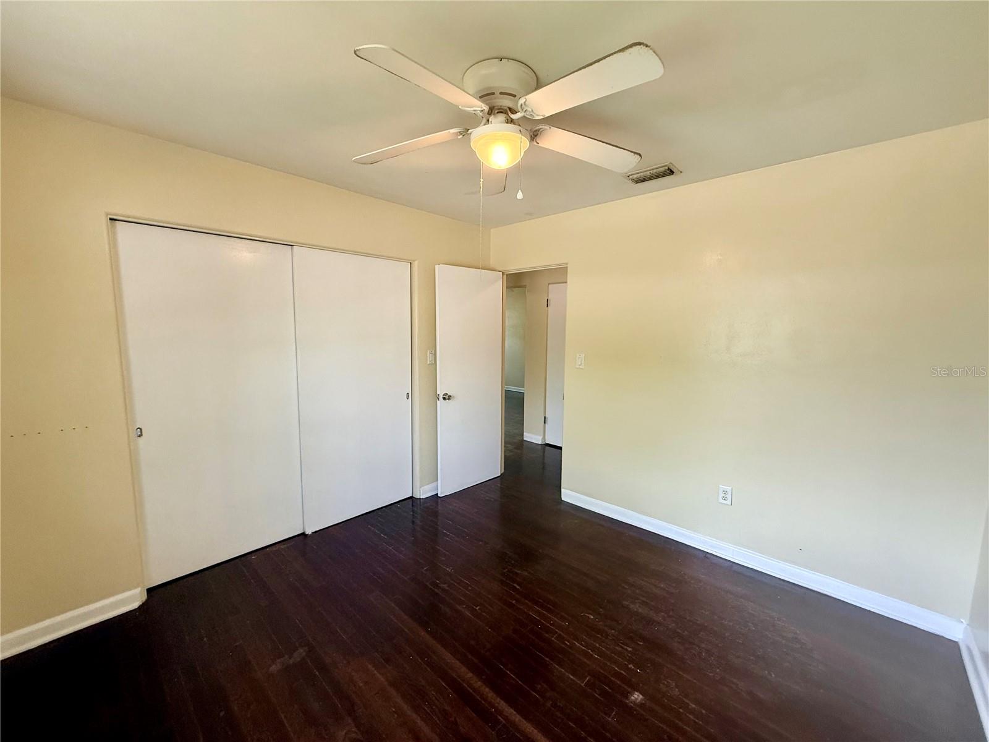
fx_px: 400
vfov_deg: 85.7
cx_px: 494
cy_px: 371
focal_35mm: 14
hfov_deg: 102.1
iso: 160
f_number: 2.2
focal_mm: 2.22
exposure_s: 1/120
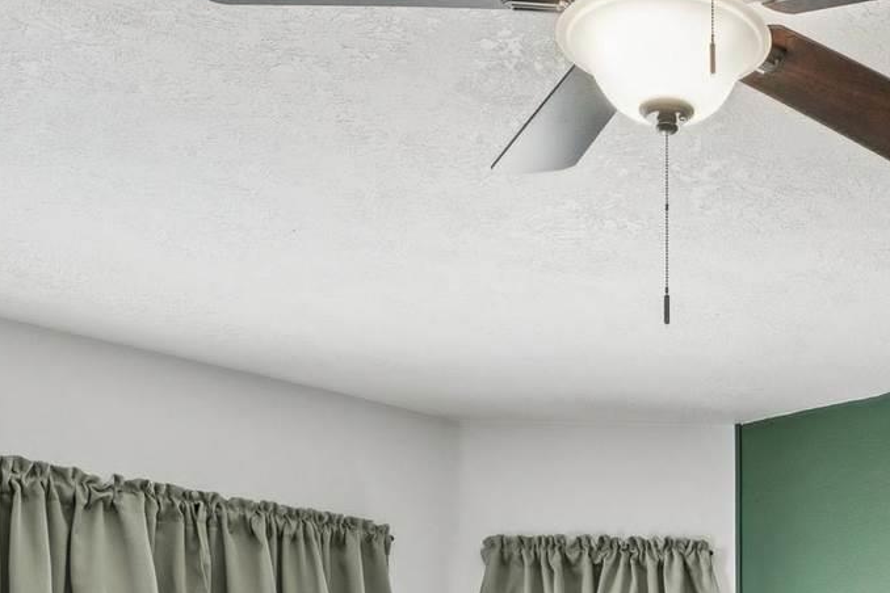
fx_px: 1726
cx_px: 890
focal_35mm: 70
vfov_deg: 17.8
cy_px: 849
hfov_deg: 27.3
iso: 400
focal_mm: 15.4
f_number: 13
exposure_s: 1/8
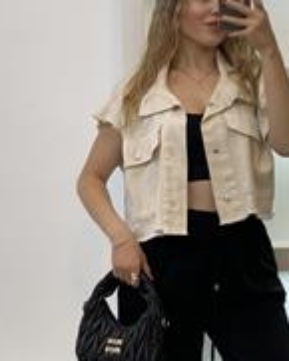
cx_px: 201
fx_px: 1239
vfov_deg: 16.5
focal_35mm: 116
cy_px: 282
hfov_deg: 13.3
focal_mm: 6
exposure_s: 1/100
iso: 80
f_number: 2
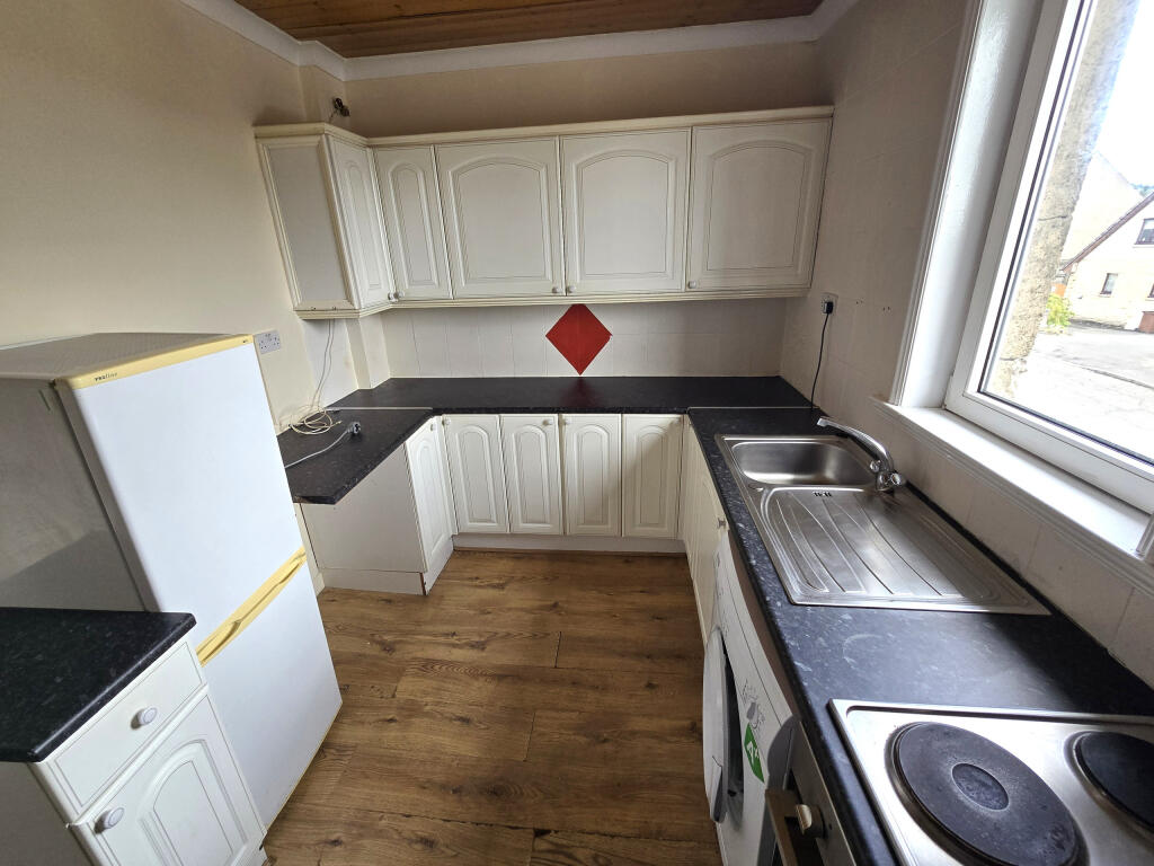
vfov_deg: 89.9
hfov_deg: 106.2
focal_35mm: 13
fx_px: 433
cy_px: 433
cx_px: 577
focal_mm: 2.2
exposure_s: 1/100
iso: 80
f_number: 2.2
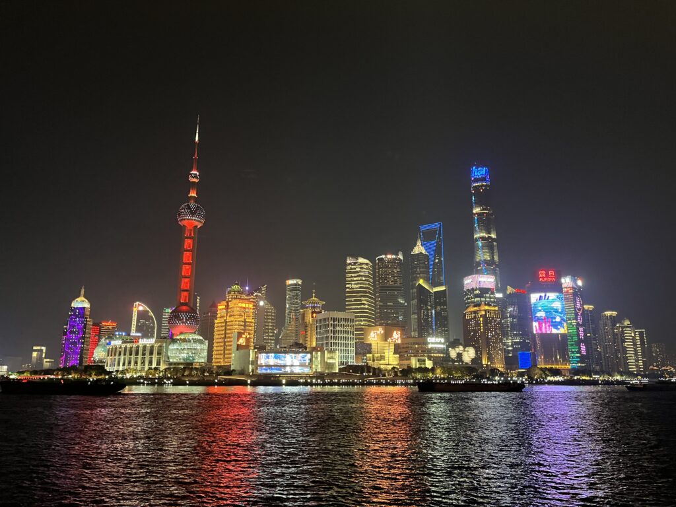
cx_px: 338
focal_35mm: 26
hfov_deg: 67.3
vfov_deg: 53.1
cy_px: 254
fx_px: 508
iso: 500
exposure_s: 1/33
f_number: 1.6
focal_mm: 5.1
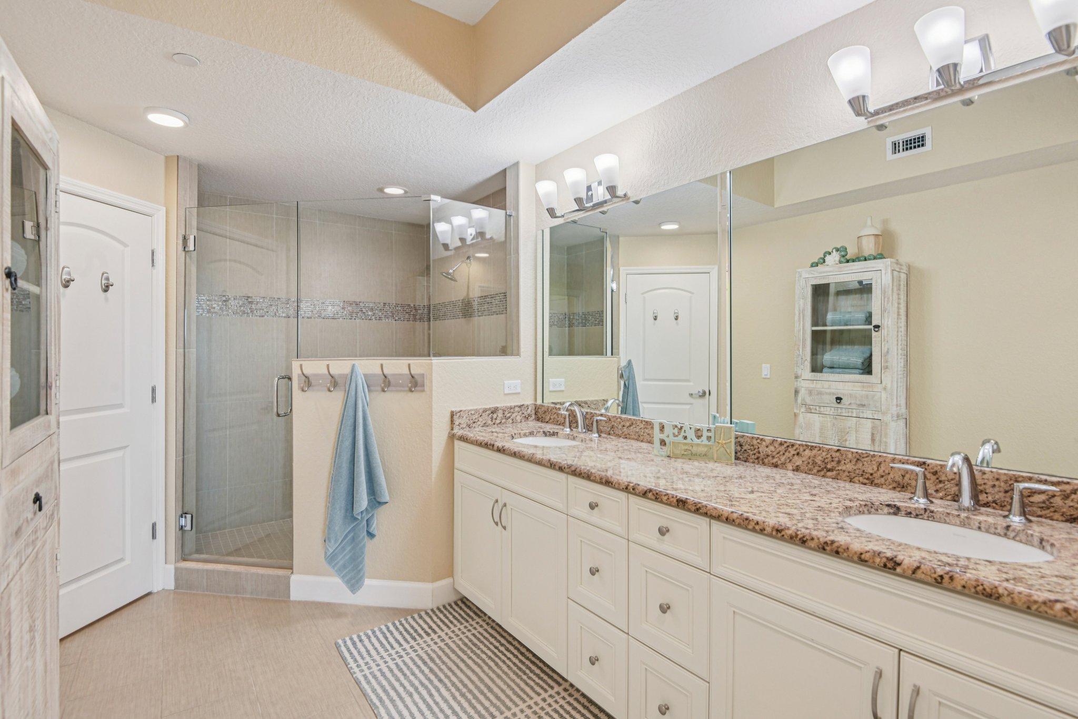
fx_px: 479
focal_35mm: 16
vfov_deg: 73.7
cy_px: 360
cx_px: 539
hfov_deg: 96.7
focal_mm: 16
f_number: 8
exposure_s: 1/50
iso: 400
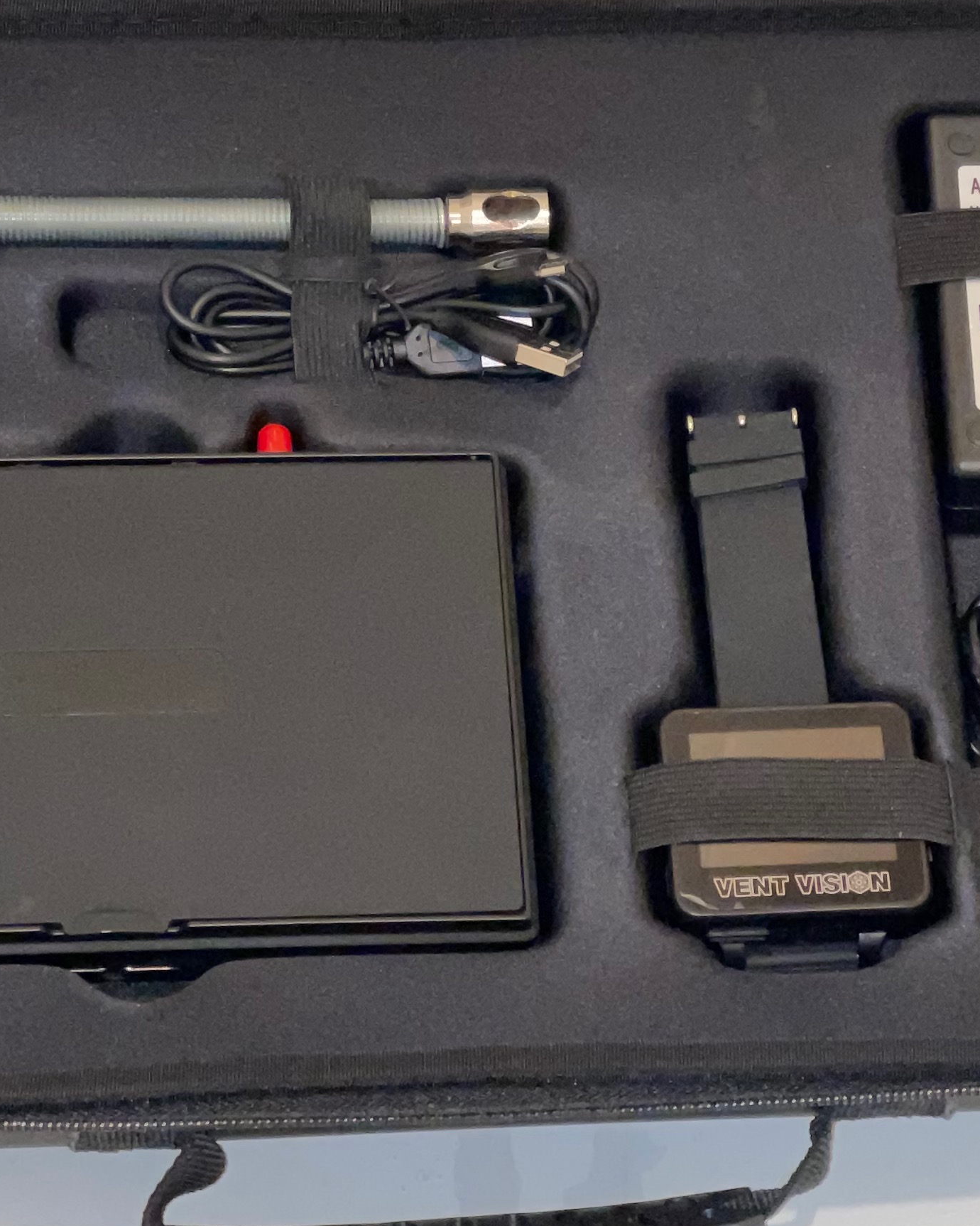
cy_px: -10
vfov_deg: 13.0
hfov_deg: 10.6
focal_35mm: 146
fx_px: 5293
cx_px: 507
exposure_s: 1/60
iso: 250
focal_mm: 7.5
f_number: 2.2
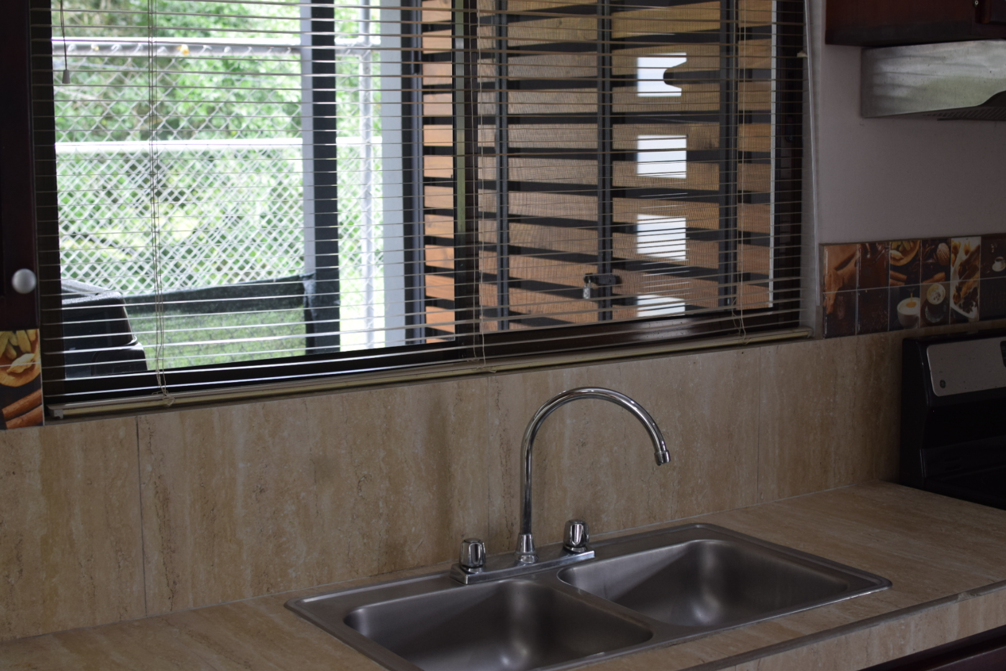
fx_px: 1467
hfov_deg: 37.9
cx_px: 503
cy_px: 336
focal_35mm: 52
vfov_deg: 25.8
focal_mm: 35
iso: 400
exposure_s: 1/80
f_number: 4
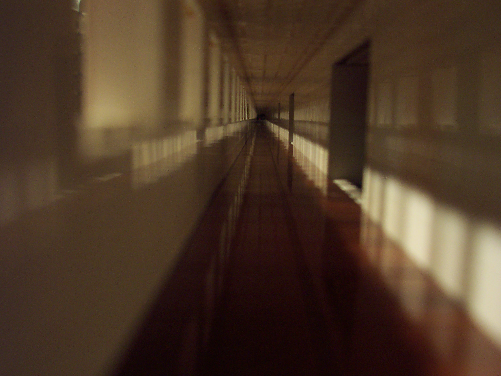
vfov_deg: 38.7
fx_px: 536
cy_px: 188
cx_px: 250
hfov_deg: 50.1
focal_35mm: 37
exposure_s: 1/8
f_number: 2.8
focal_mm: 5.6
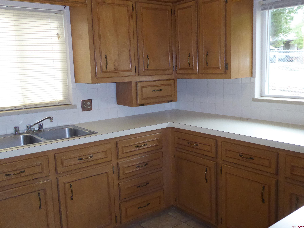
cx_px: 152
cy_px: 114
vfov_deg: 40.7
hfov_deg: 52.6
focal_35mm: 35
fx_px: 307
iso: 800
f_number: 3.7
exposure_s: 1/60
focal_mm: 6.3
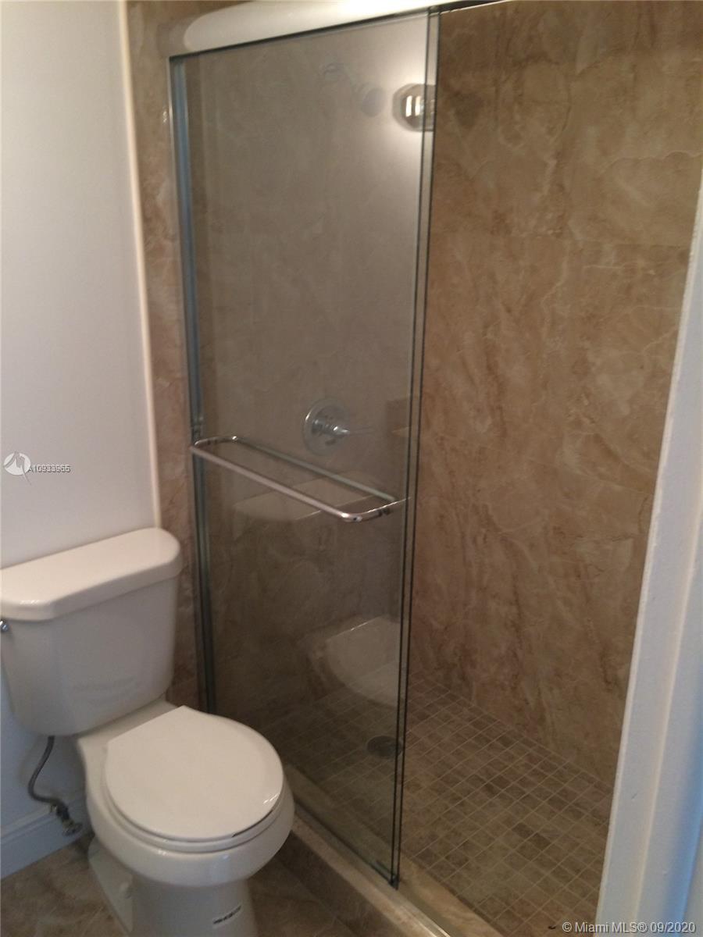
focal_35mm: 29
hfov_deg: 48.2
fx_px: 785
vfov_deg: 61.7
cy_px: 468
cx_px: 352
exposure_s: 1/30
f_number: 2.2
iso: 125
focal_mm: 4.15
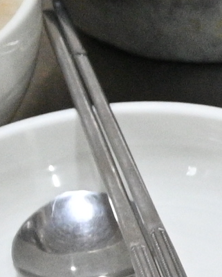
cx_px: 1553
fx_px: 4088
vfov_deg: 3.9
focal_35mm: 498
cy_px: 431
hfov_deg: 2.8
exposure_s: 1/80
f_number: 6.3
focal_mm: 47
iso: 1600
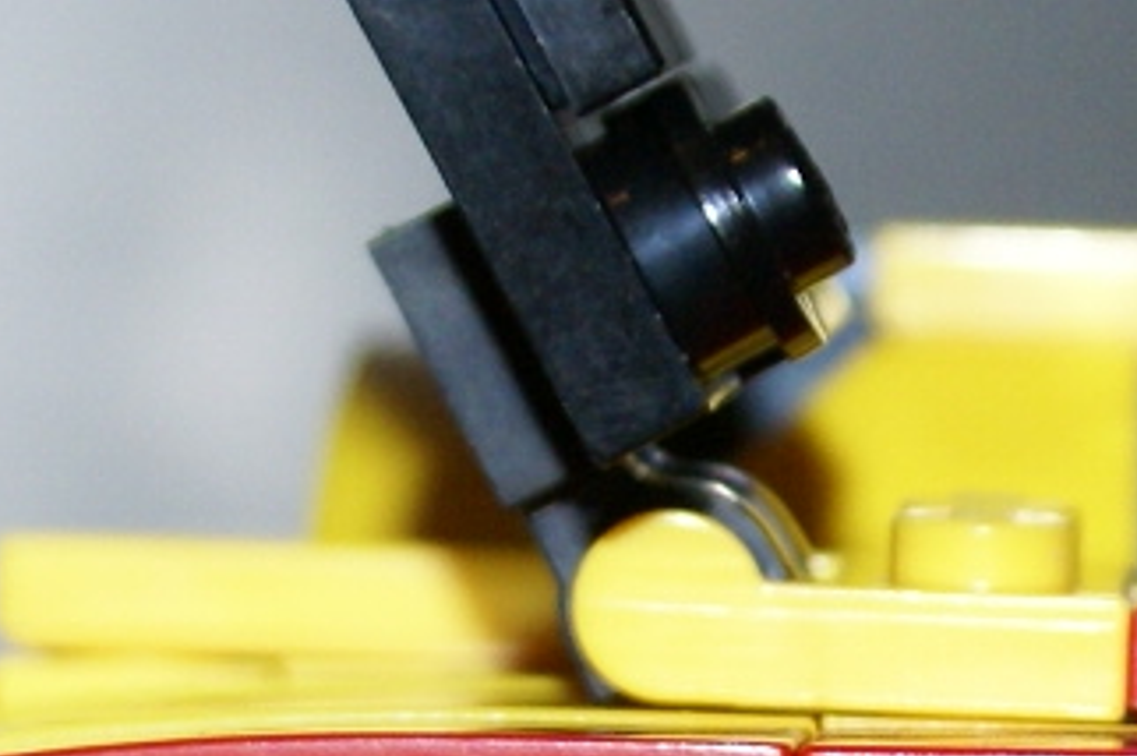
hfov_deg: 5.1
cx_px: 1455
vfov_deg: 3.4
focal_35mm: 403
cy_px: 1042
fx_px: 12714
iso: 400
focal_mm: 45
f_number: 5.6
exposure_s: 1/60
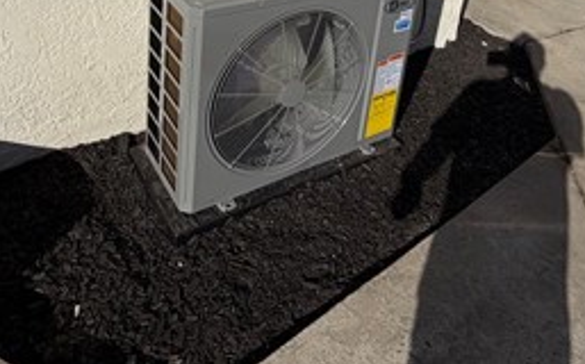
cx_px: 323
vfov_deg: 29.7
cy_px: -66
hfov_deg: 52.7
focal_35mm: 37
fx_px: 589
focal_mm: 2.22
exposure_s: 1/2410
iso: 20
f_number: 2.2
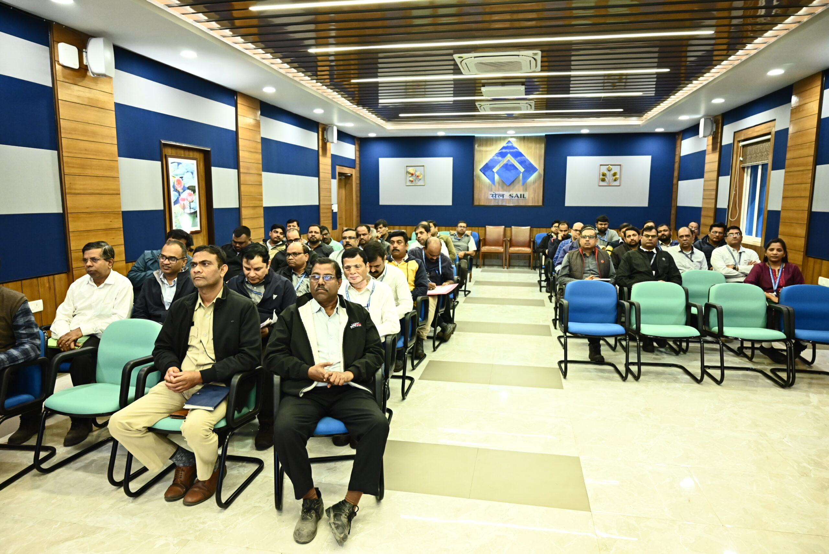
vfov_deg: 53.2
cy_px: 277
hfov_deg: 73.7
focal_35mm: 24
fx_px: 553
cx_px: 414
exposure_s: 1/160
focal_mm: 24
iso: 3200
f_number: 4
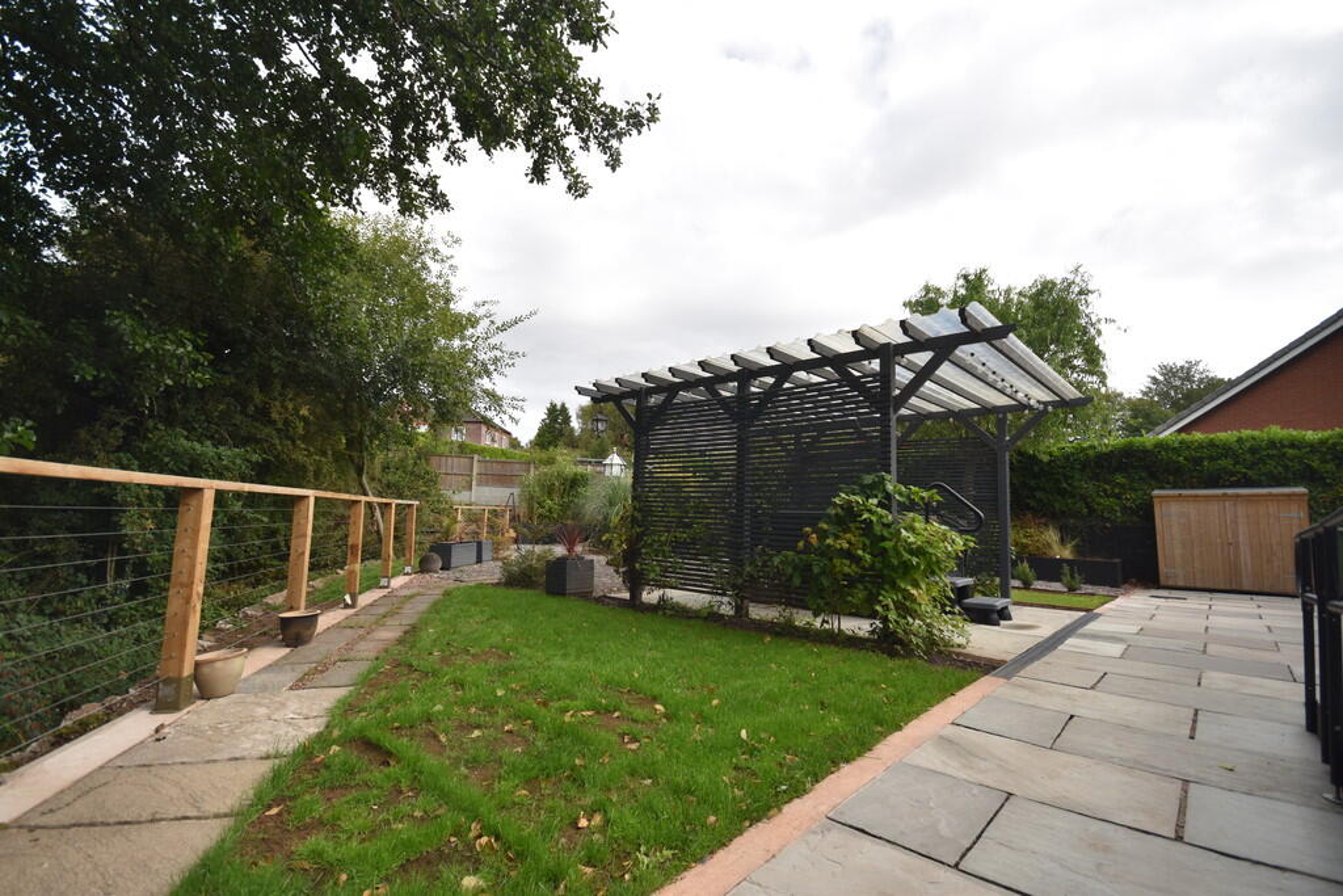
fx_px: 560
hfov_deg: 100.4
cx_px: 672
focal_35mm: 15
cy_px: 448
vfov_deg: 77.3
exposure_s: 1/200
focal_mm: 10
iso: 100
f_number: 6.3
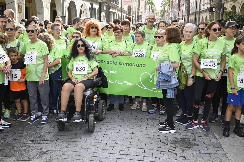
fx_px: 269
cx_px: 122
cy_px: 81
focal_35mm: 40
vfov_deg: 33.6
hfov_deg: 48.7
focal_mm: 26.5
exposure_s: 1/800
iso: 400
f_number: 5
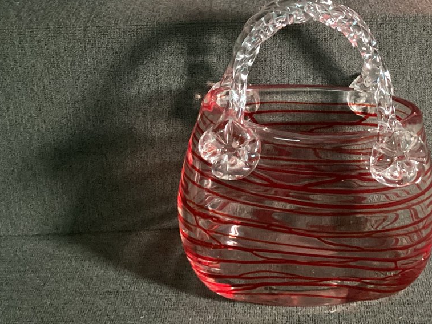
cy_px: 1
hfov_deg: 30.9
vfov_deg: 22.7
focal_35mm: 62
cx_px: 298
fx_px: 774
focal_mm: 3.3
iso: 320
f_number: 2.4
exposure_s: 1/40
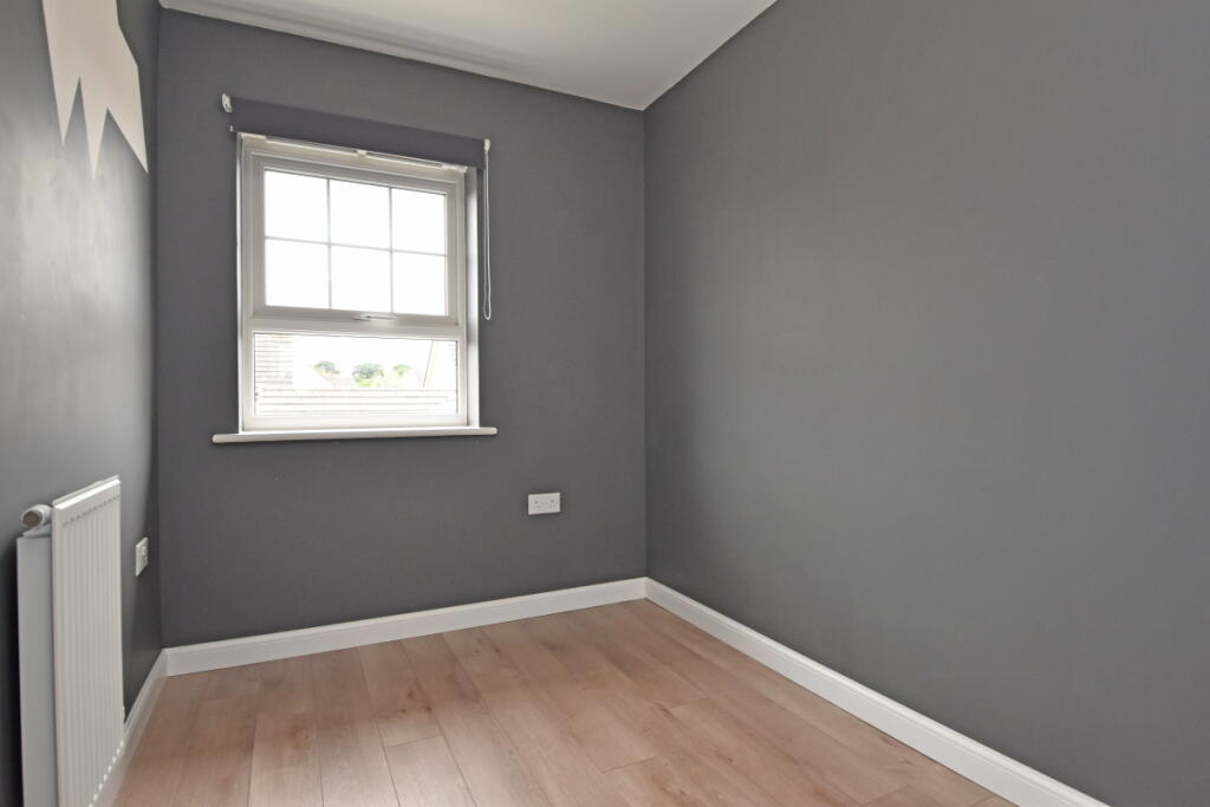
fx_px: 605
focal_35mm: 18
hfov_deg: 90.0
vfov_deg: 67.4
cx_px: 605
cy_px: 404
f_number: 4.5
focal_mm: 12
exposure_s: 1/160
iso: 800
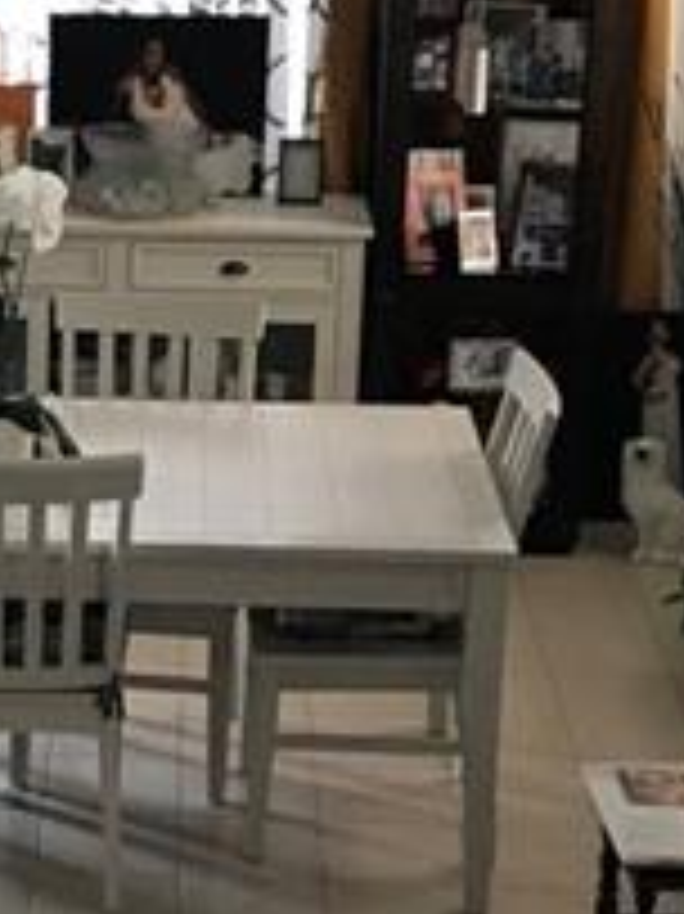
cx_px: 27
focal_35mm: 106
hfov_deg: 13.8
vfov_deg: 18.5
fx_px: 2796
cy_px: 572
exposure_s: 1/17
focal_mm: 3.99
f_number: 1.8
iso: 40
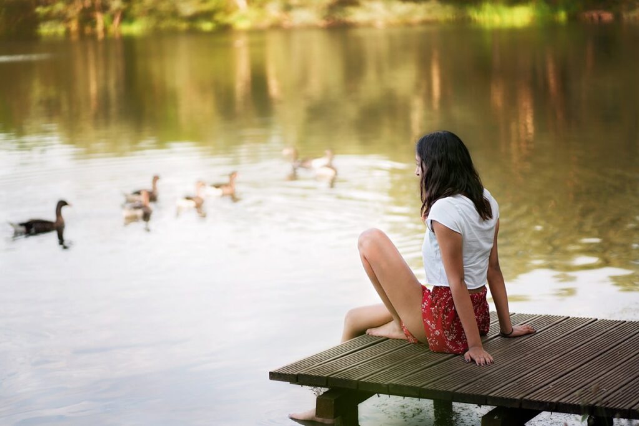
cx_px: 320
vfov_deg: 16.1
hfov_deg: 23.9
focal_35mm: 85
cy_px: 213
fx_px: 1509
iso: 200
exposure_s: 1/1000
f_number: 1.8
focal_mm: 85
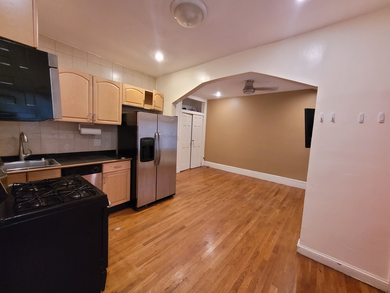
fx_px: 146
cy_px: 146
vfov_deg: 89.9
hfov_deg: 106.2
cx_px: 195
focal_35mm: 13
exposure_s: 1/29
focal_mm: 1.74
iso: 640
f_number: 2.2
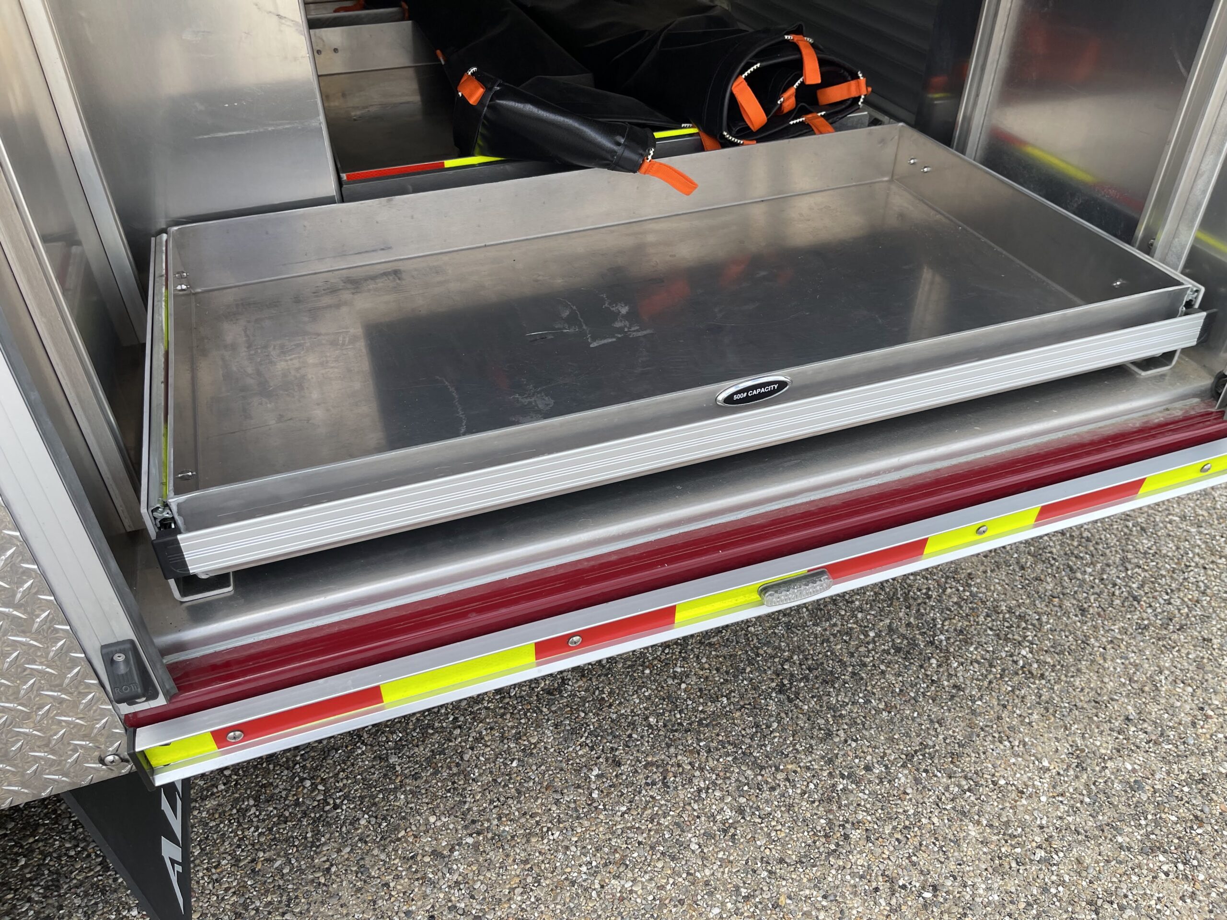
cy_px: 460
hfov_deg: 67.3
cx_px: 614
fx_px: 922
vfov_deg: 53.1
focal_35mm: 26
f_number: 1.6
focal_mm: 5.1
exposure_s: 1/818
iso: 32
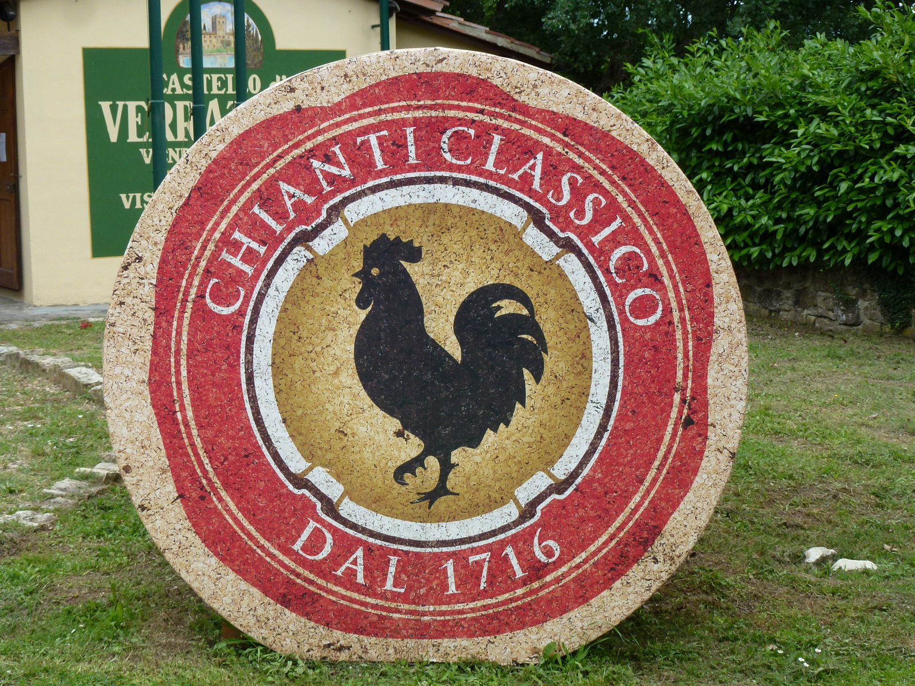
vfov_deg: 24.8
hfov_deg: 32.7
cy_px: 343
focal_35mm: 59
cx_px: 458
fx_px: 1560
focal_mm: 10.1
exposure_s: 1/250
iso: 100
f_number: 4.4
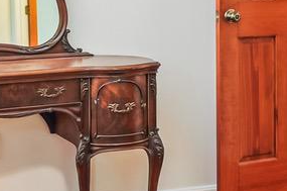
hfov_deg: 17.6
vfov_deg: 11.7
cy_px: -12
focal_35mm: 115
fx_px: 915
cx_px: 243
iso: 100
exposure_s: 1/2.5
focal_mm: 16
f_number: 8
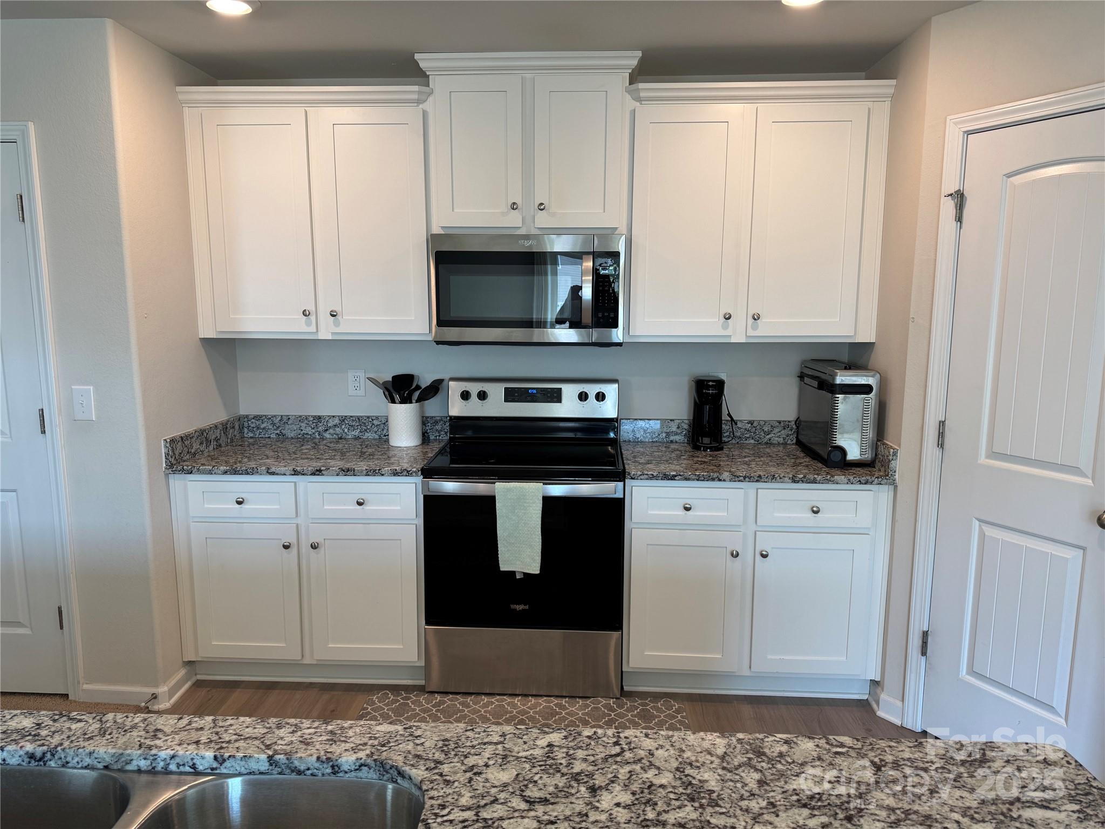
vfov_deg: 56.8
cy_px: 414
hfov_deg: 71.6
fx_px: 766
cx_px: 552
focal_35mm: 24
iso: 80
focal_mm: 6.76
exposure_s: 1/120
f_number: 1.78
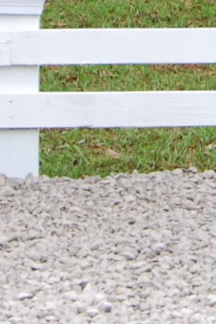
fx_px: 3951
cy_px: -425
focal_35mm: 439
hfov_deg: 3.1
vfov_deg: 4.6
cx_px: 299
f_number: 5.6
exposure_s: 1/125
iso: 200
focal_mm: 40
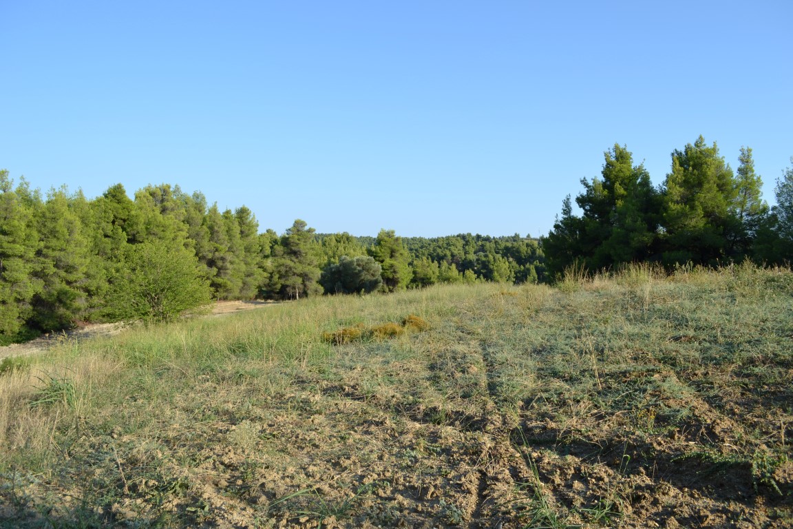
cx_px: 396
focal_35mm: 27
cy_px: 264
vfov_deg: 47.9
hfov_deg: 67.4
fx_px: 595
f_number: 7.1
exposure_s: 1/200
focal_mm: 18
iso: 100
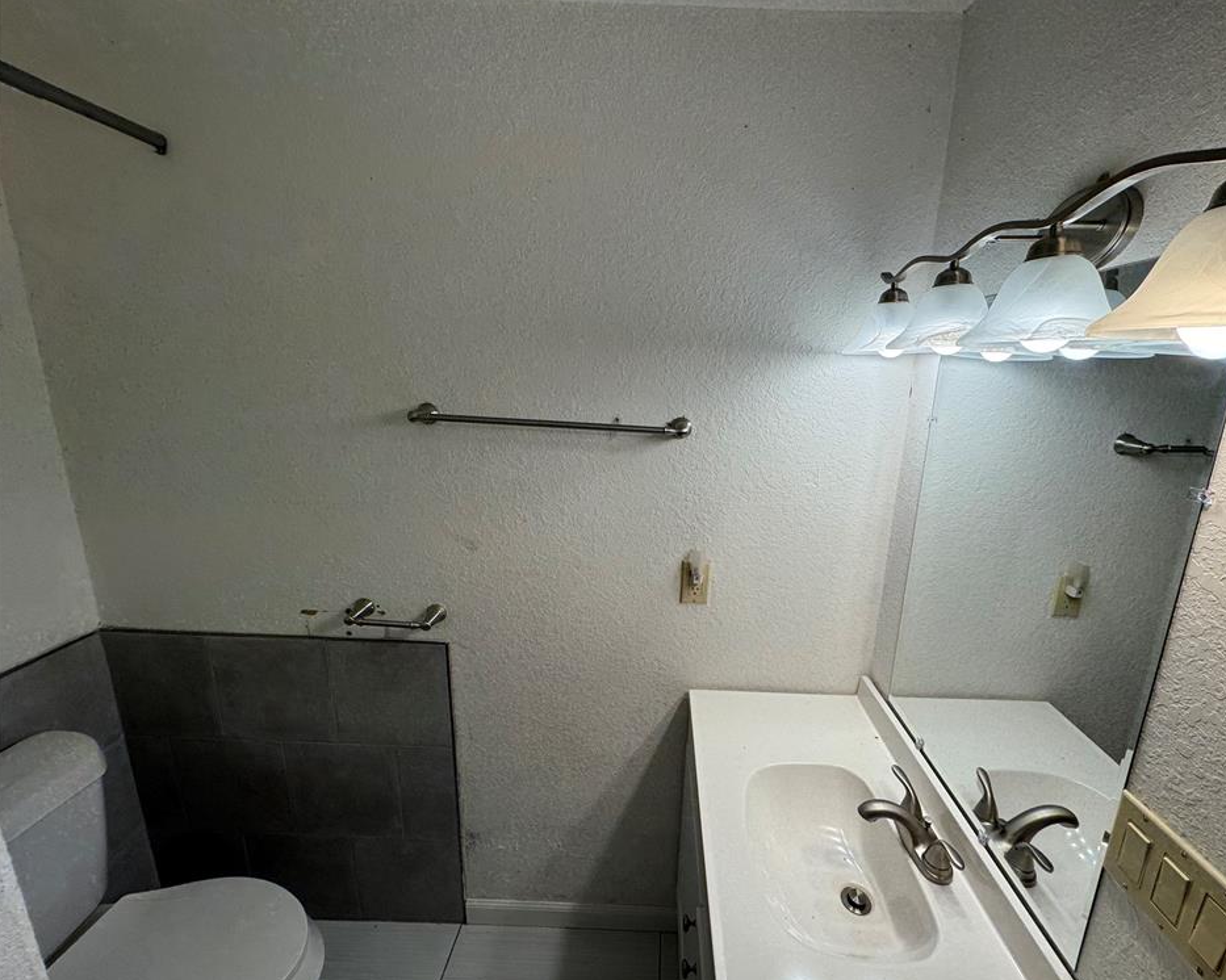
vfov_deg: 84.0
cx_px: 665
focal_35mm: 15
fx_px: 544
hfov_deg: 96.6
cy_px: 493
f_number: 2.2
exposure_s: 1/196
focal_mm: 2.22
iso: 40
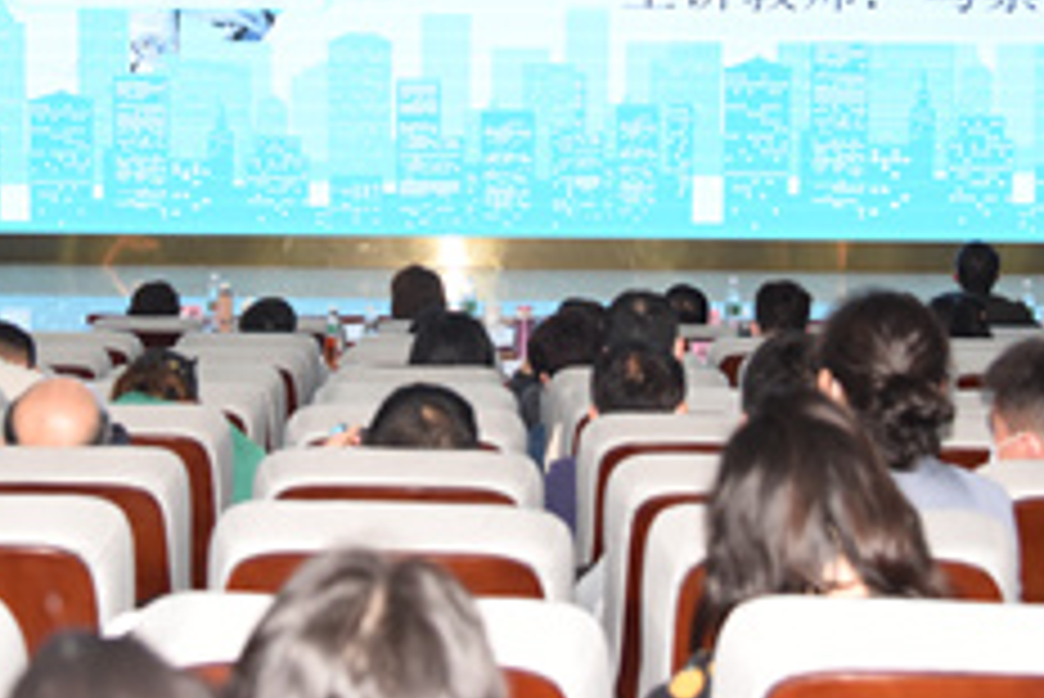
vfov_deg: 14.2
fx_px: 2757
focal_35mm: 95
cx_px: 342
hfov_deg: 21.4
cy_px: 20
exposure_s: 1/250
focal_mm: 40
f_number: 4
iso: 1600
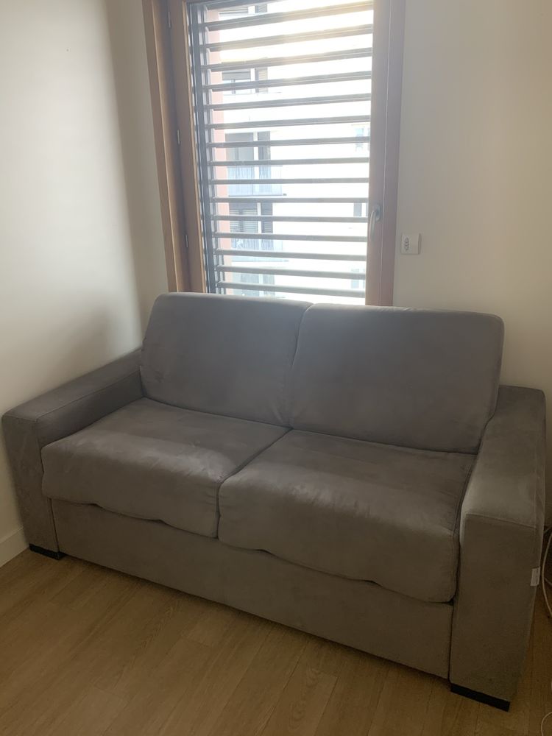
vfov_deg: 67.3
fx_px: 553
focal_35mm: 26
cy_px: 368
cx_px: 276
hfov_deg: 53.1
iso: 100
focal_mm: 4.25
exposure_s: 1/63
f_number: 1.8
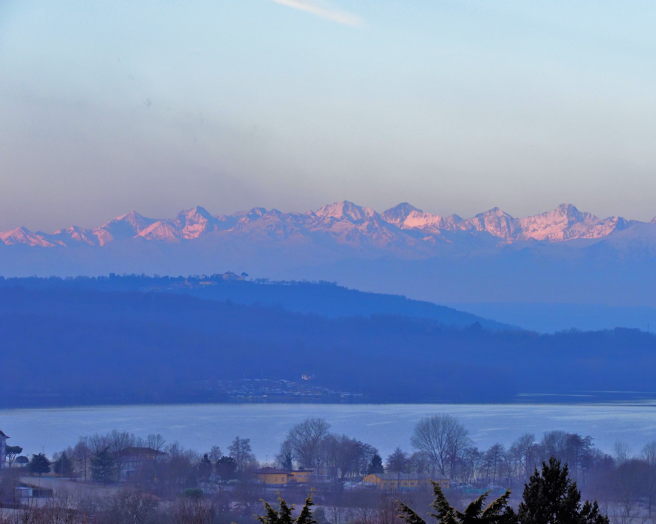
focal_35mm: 170
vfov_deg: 9.1
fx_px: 3300
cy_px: 262
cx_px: 365
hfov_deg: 11.4
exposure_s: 1/1000
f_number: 8
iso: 3200
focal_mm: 150
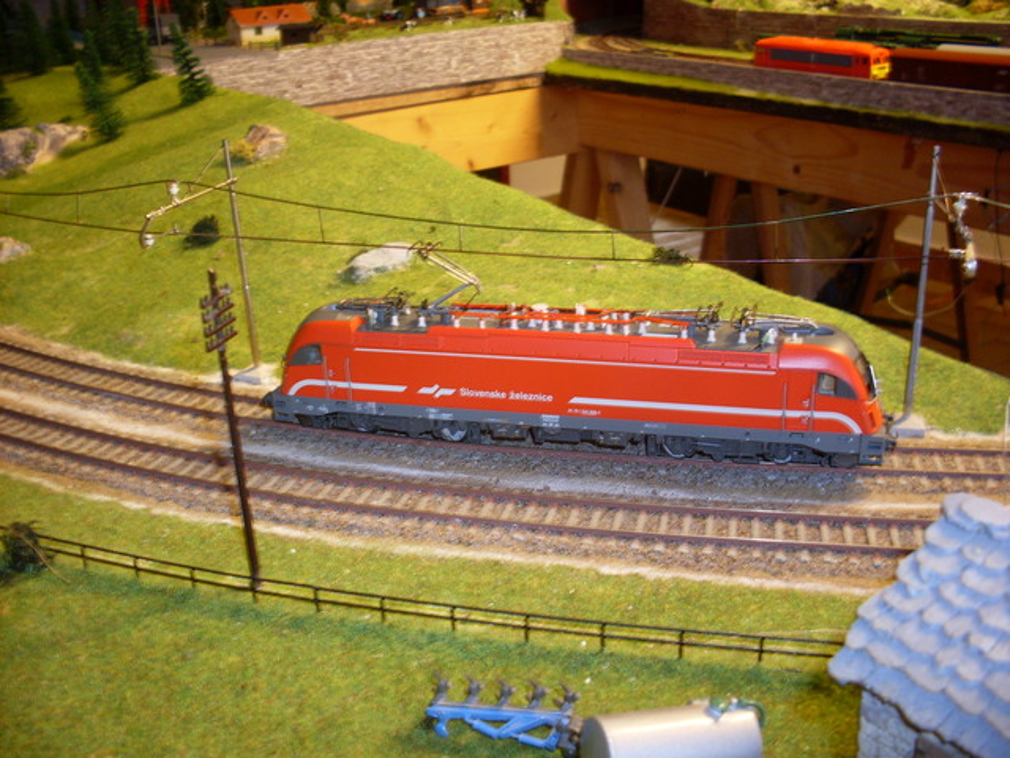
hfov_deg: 49.0
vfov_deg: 37.7
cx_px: 505
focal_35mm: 38
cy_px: 379
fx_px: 1109
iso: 80
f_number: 2.8
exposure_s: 1/6
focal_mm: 6.3
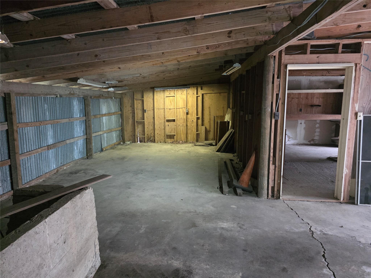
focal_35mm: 23
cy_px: 139
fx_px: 247
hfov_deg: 73.9
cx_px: 186
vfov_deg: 58.9
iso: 2500
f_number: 1.7
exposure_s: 1/120
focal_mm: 6.3
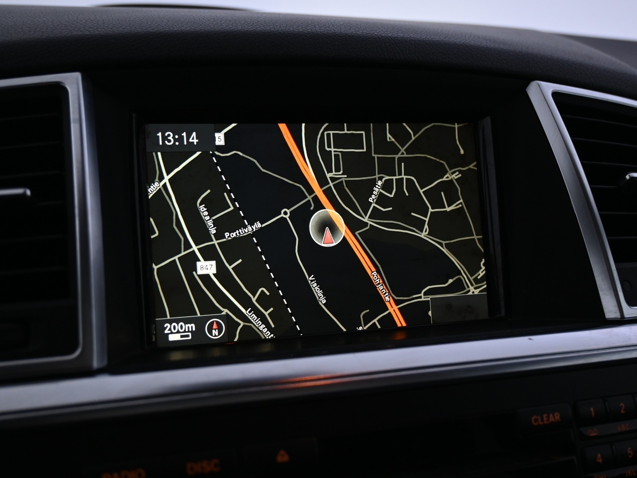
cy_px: 236
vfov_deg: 33.0
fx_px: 807
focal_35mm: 44
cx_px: 328
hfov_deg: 43.1
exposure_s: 1/40
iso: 900
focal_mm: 26.5
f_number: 4.5
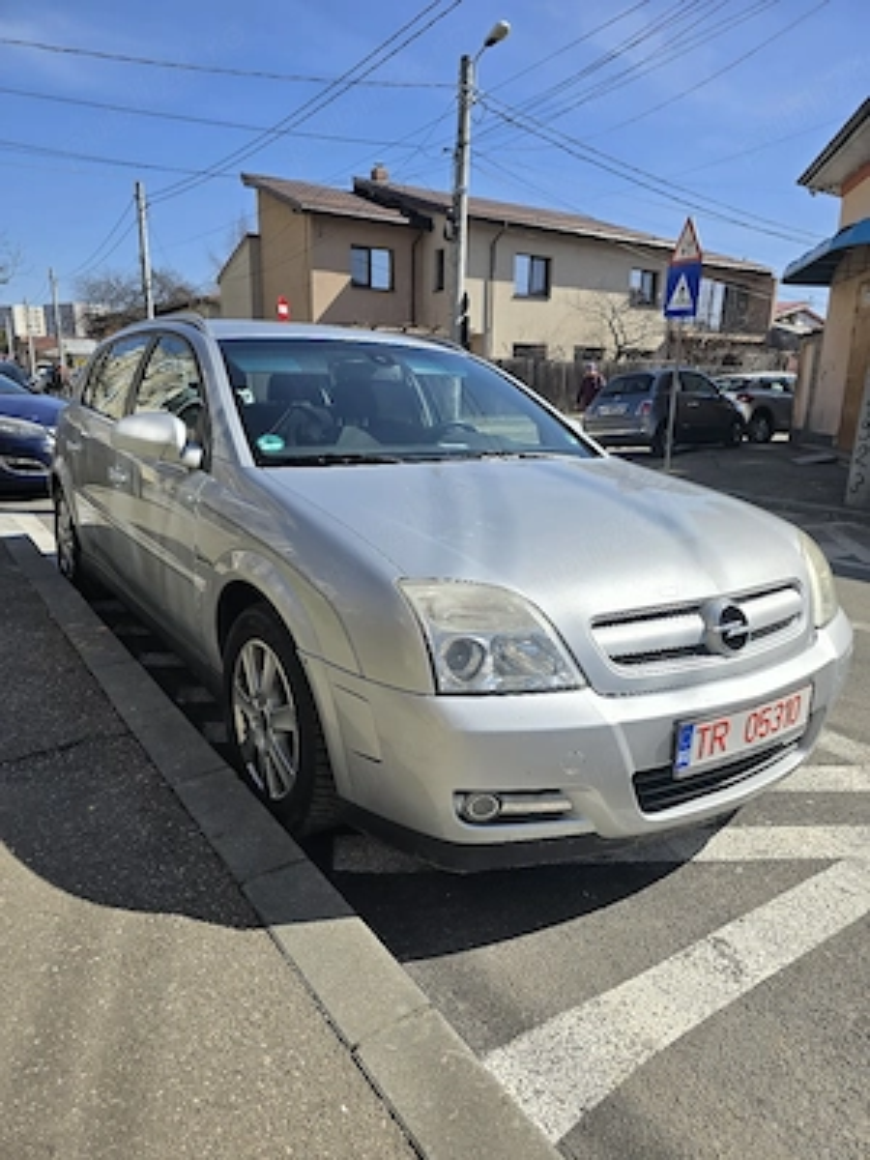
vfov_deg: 73.9
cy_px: 580
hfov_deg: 58.9
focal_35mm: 23
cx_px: 435
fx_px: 771
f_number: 1.7
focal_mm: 6.3
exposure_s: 1/1429
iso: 12
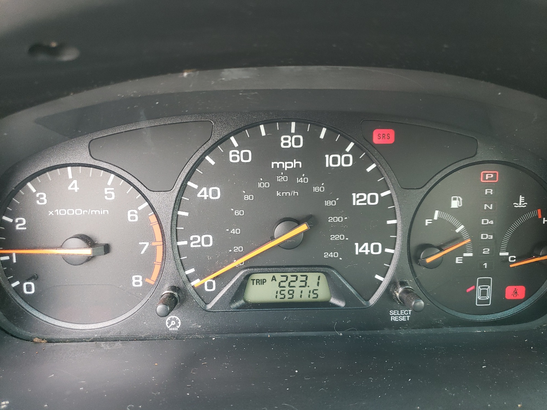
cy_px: 205
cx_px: 274
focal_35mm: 26
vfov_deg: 53.1
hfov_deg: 67.3
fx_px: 411
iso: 102
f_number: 1.5
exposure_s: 1/60.2
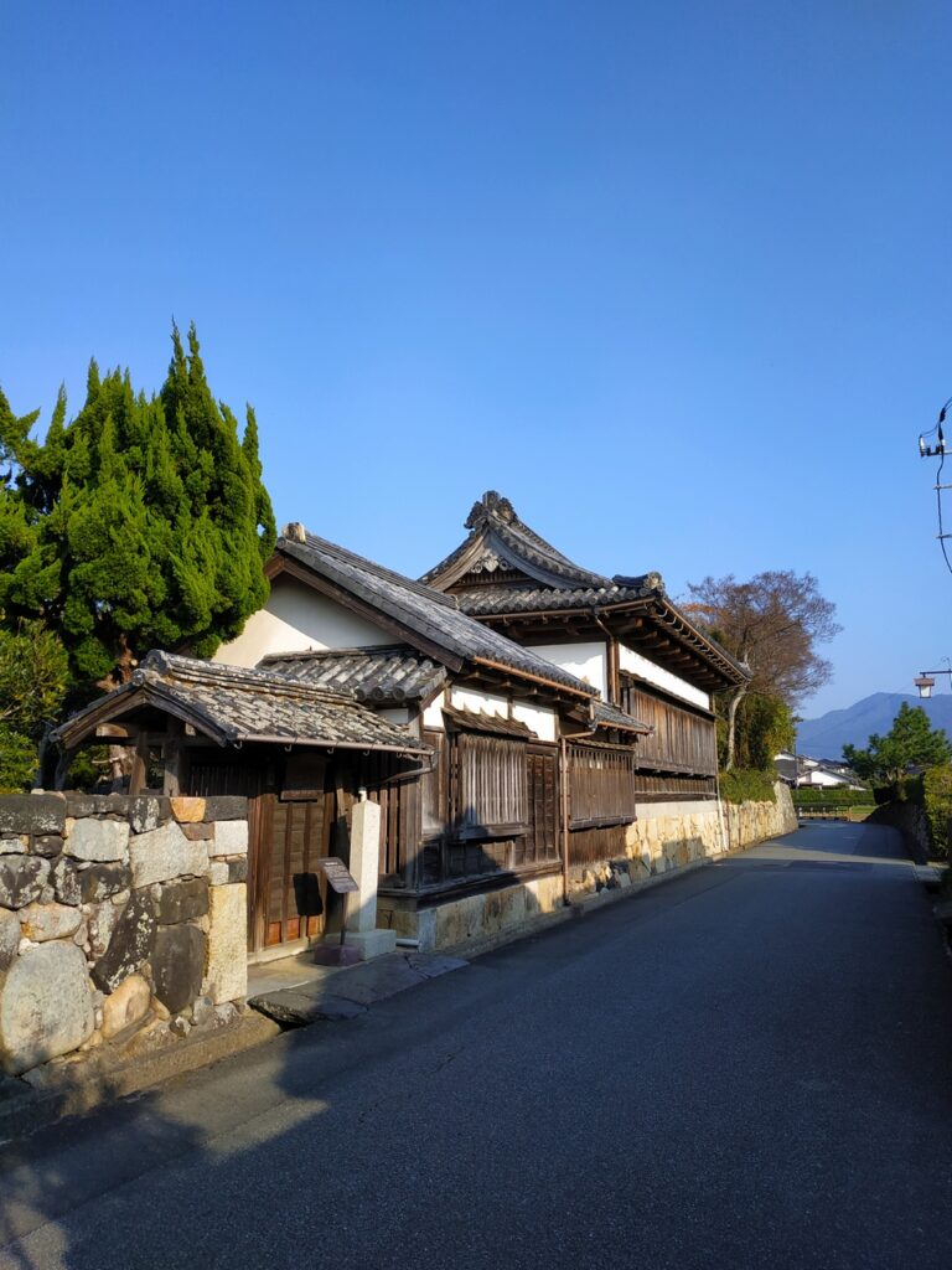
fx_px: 880
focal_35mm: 24
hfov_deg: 56.8
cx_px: 476
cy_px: 635
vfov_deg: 71.6
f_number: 1.9
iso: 100
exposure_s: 1/1312
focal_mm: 3.94
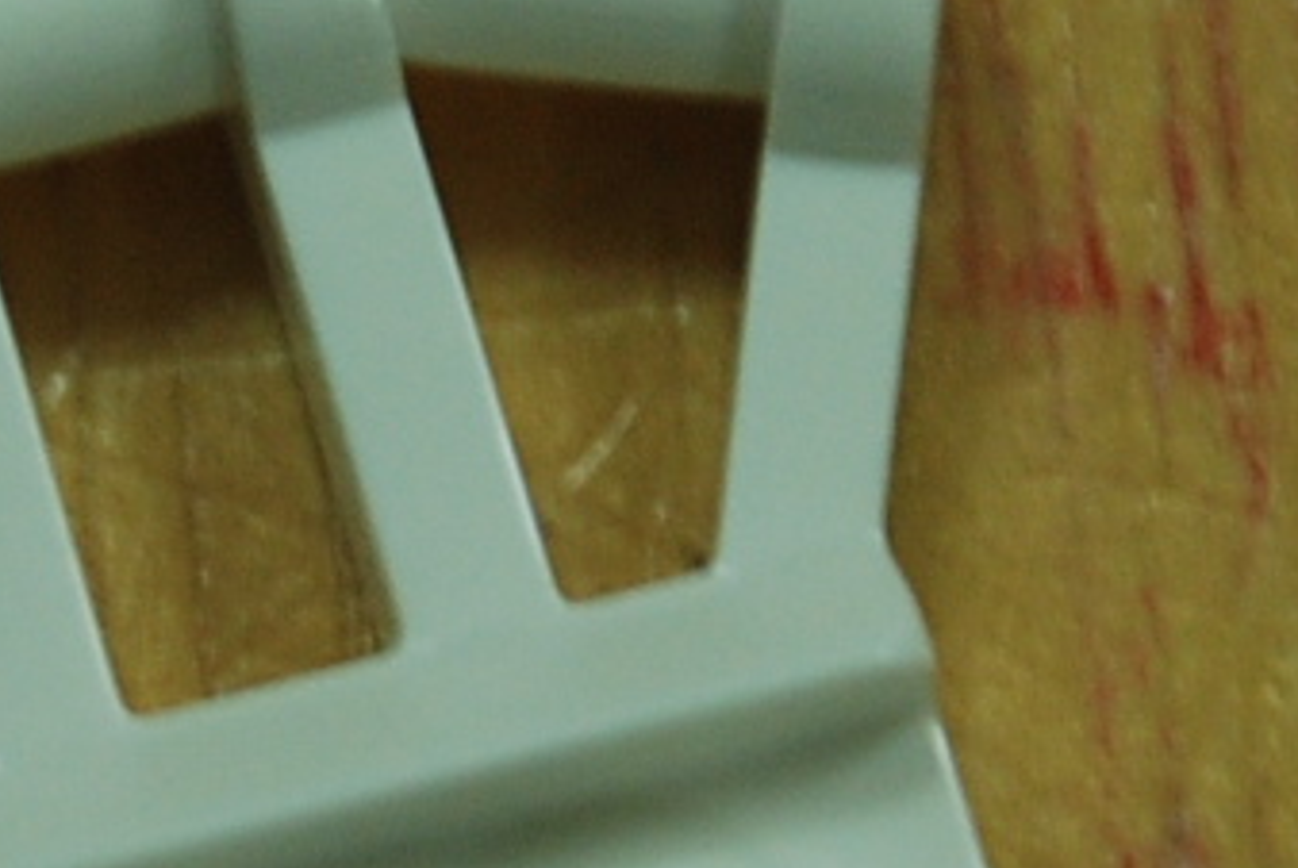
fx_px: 41818
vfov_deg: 1.2
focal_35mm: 1159
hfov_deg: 1.8
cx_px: 315
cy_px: 607
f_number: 5.6
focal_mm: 135
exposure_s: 1/25
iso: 400
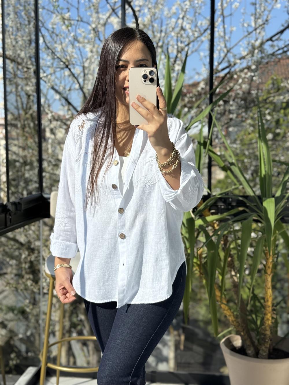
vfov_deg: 39.7
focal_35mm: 48
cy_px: 192
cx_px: 144
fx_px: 534
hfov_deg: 30.3
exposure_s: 1/2033
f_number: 1.78
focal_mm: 6.76
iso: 64
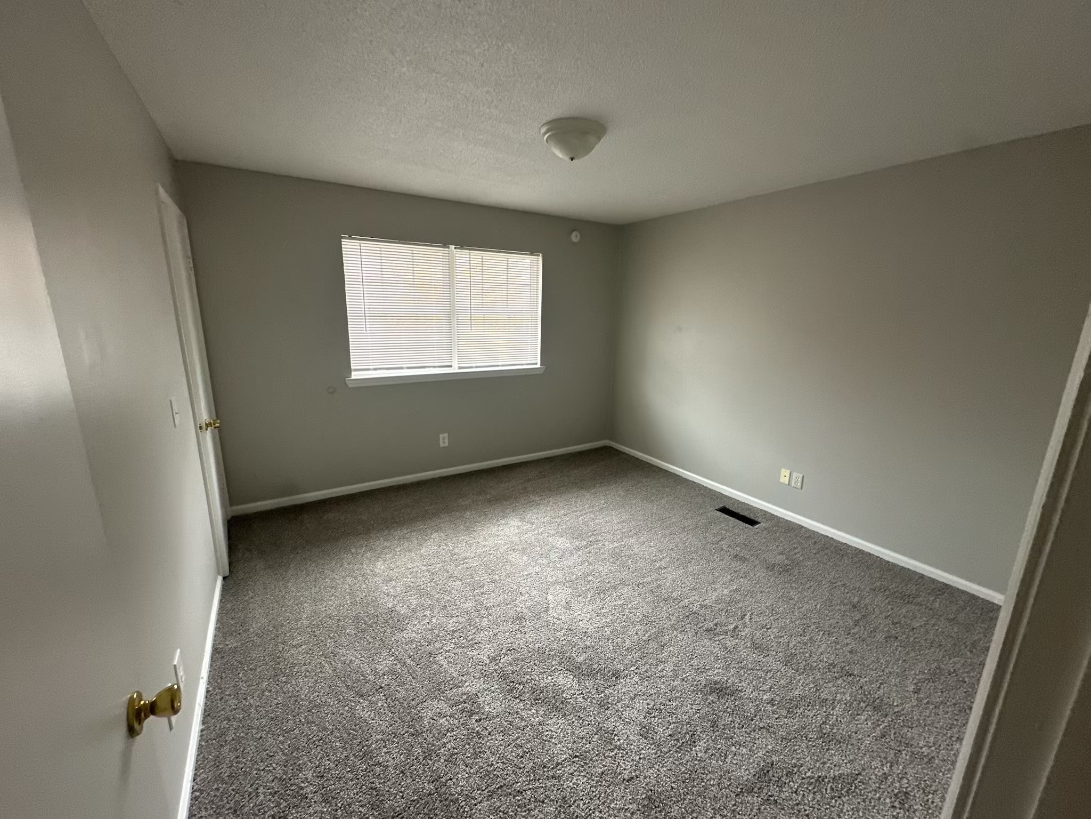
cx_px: 546
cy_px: 410
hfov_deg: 102.1
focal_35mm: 14
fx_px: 441
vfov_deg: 85.7
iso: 250
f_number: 2.2
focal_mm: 2.22
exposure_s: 1/120
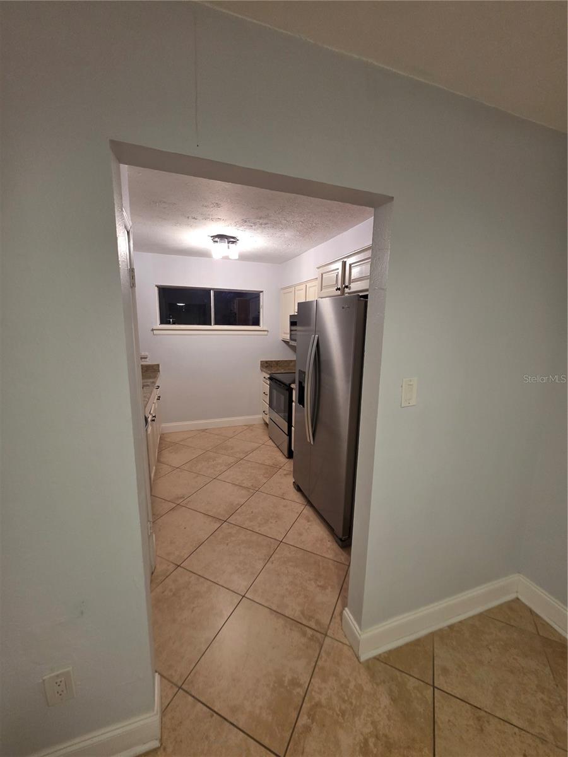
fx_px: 284
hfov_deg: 89.9
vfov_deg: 106.2
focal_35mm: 13
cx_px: 284
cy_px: 378
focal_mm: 2.2
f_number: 1.9
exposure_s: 1/60
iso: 200
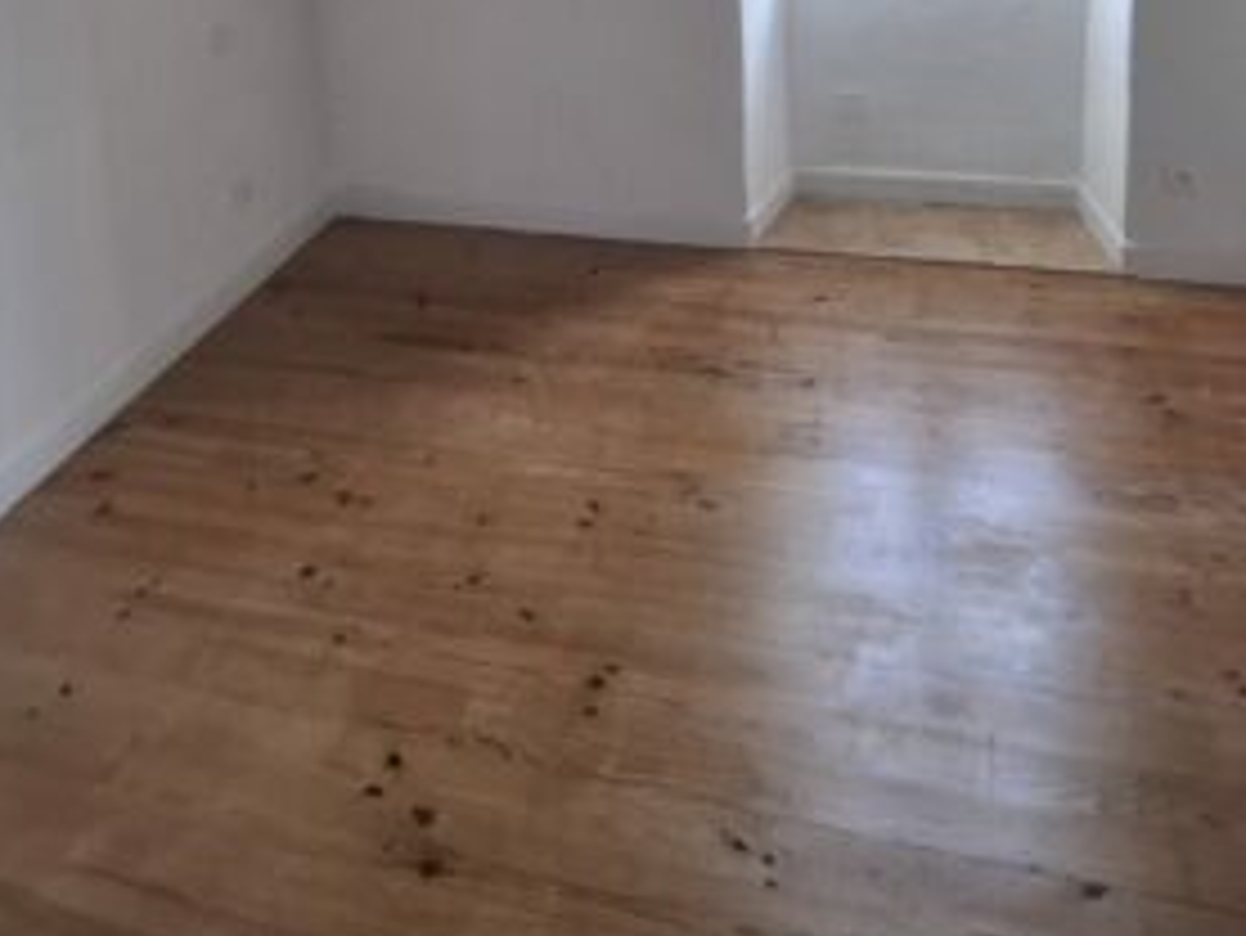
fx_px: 1080
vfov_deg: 38.9
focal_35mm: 30
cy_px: -86
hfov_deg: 59.9
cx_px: 670
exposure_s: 1/50
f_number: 2.2
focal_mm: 1.74
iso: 50
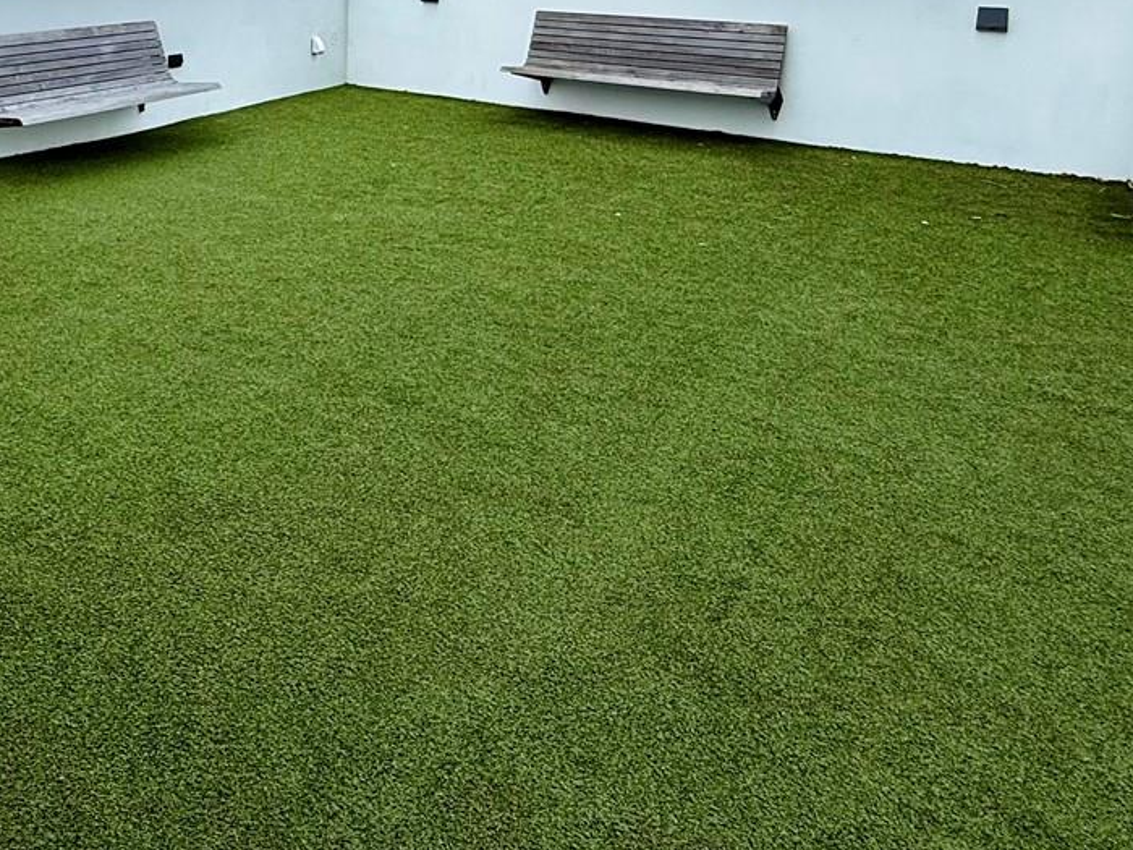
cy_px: 19
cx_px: 178
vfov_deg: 39.5
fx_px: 1047
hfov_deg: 52.0
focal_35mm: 32
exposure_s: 1/2165
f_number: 2.2
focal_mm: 2.22
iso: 50
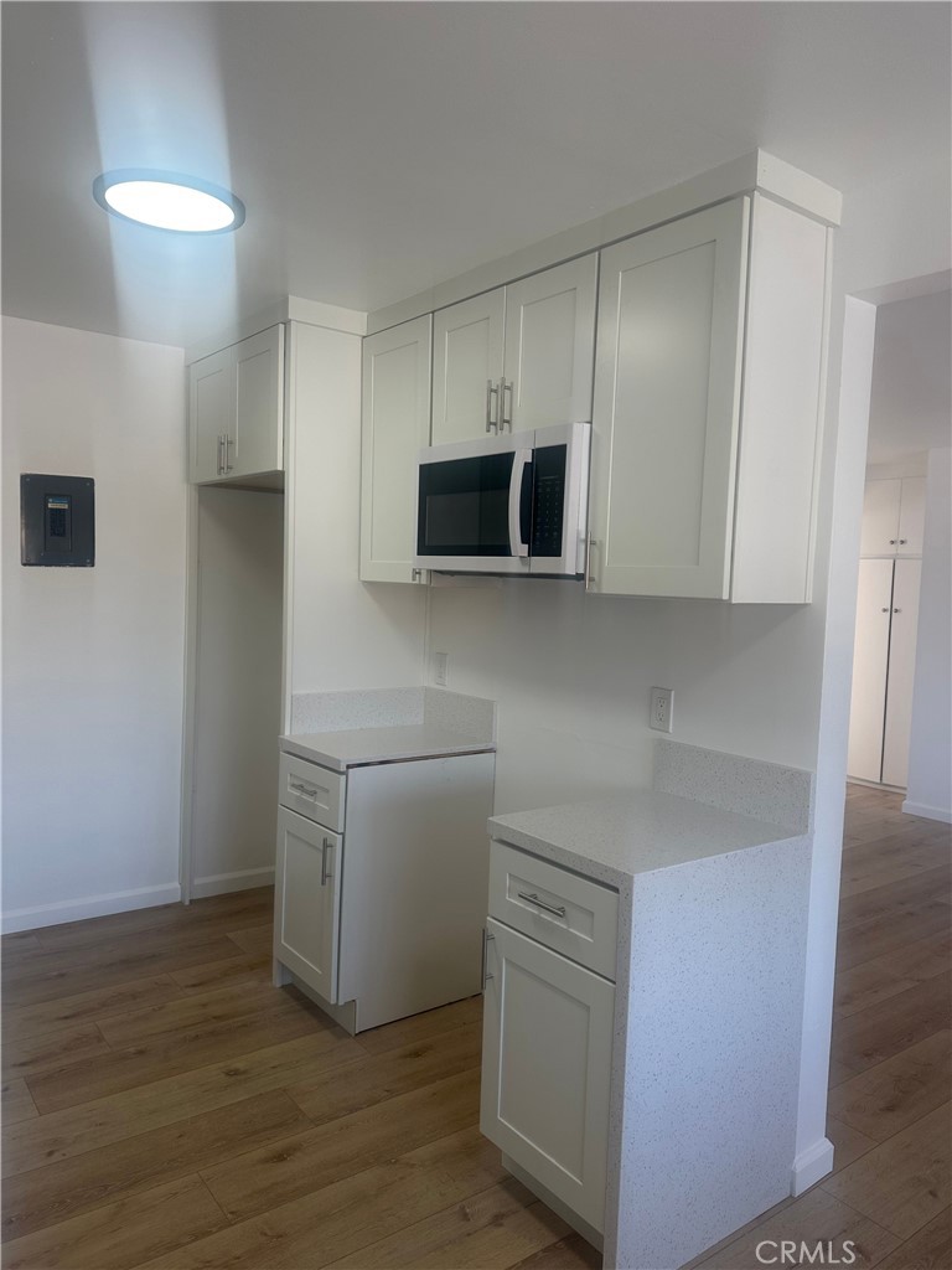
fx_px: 880
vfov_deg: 71.6
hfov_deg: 56.8
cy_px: 635
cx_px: 476
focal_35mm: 24
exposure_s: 1/134
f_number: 1.78
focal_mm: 6.86
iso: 64
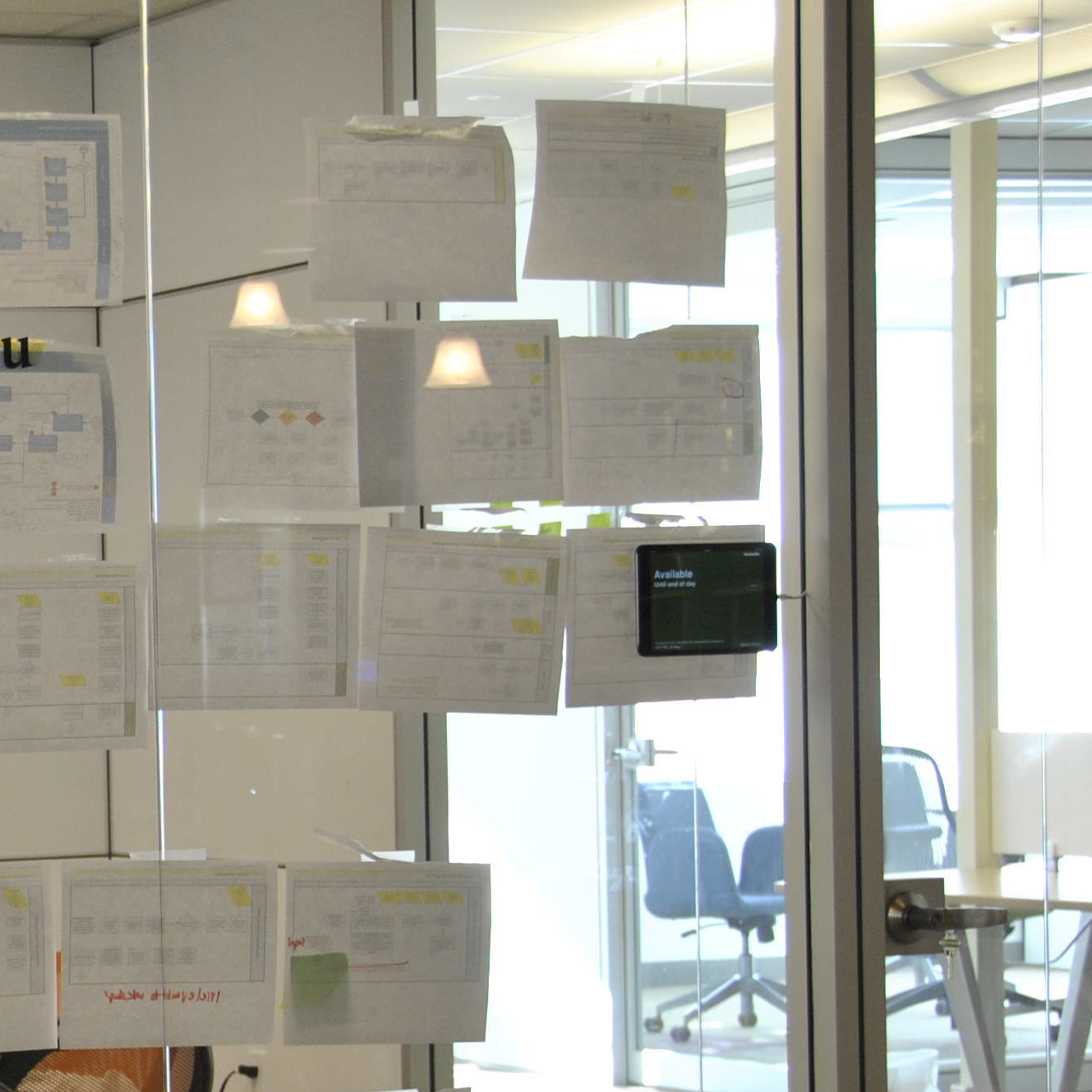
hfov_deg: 14.6
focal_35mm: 115
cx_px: -260
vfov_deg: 15.0
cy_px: 856
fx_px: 4113
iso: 250
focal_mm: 31
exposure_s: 1/30
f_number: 4
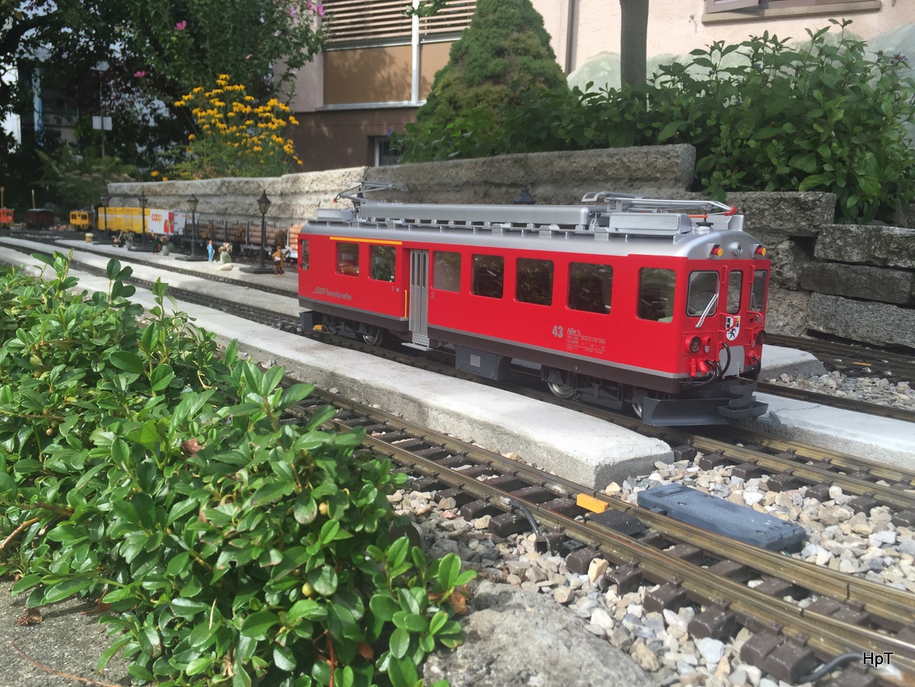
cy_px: 344
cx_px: 458
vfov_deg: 48.2
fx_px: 767
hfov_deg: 61.7
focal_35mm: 29
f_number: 2.2
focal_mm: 4.15
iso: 32
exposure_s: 1/706
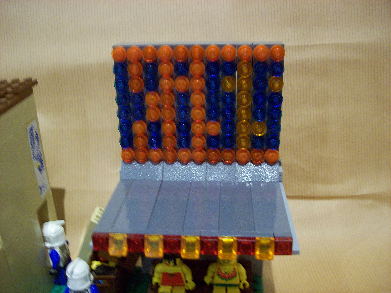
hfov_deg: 51.4
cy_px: 146
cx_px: 196
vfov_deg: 39.6
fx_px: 406
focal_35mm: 36
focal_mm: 6
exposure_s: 1/12.3
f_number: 2.7
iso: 160
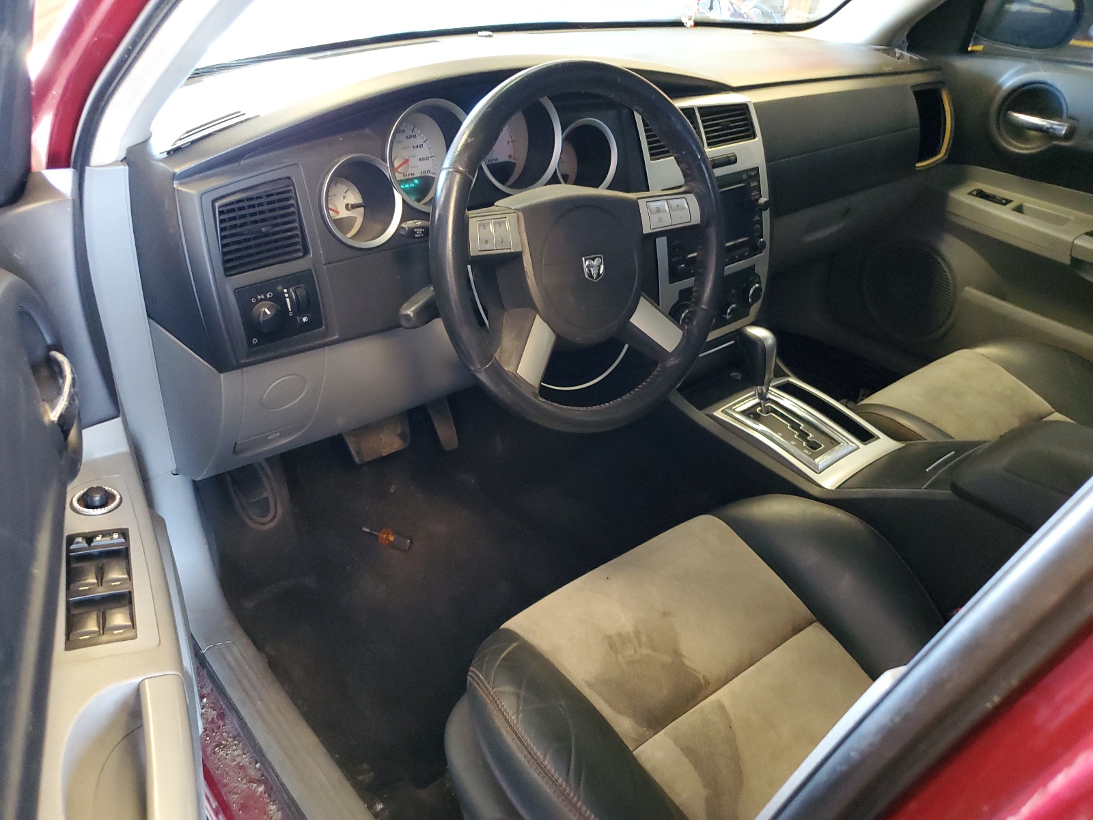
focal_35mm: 26
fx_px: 821
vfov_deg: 53.1
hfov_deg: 67.3
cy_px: 410
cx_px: 546
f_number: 1.5
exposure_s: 1/15
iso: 339
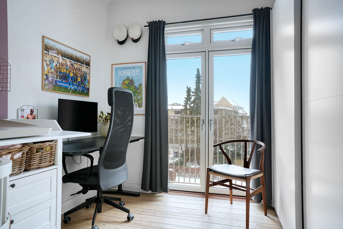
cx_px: 172
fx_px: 229
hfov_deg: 73.7
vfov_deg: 53.1
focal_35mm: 24
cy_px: 114
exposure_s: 1/10
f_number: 8
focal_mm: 24
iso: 400
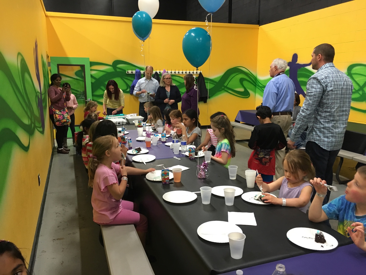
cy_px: 138
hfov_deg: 61.7
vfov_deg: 48.2
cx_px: 183
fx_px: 307
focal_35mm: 29
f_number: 2.2
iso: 160
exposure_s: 1/30
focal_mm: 4.15
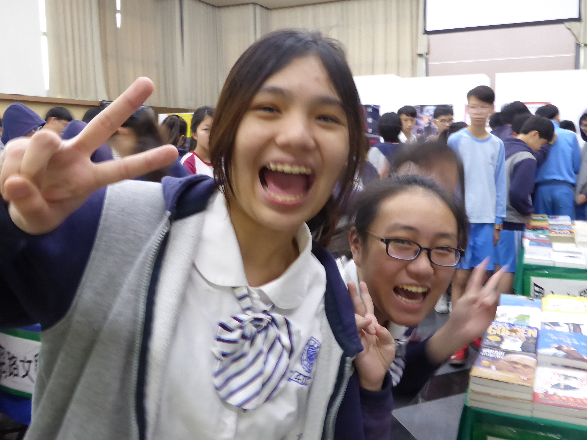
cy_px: 195
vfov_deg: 48.1
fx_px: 492
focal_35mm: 29
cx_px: 337
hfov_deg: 61.4
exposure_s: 1/15
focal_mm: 4.3
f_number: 3.3
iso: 400
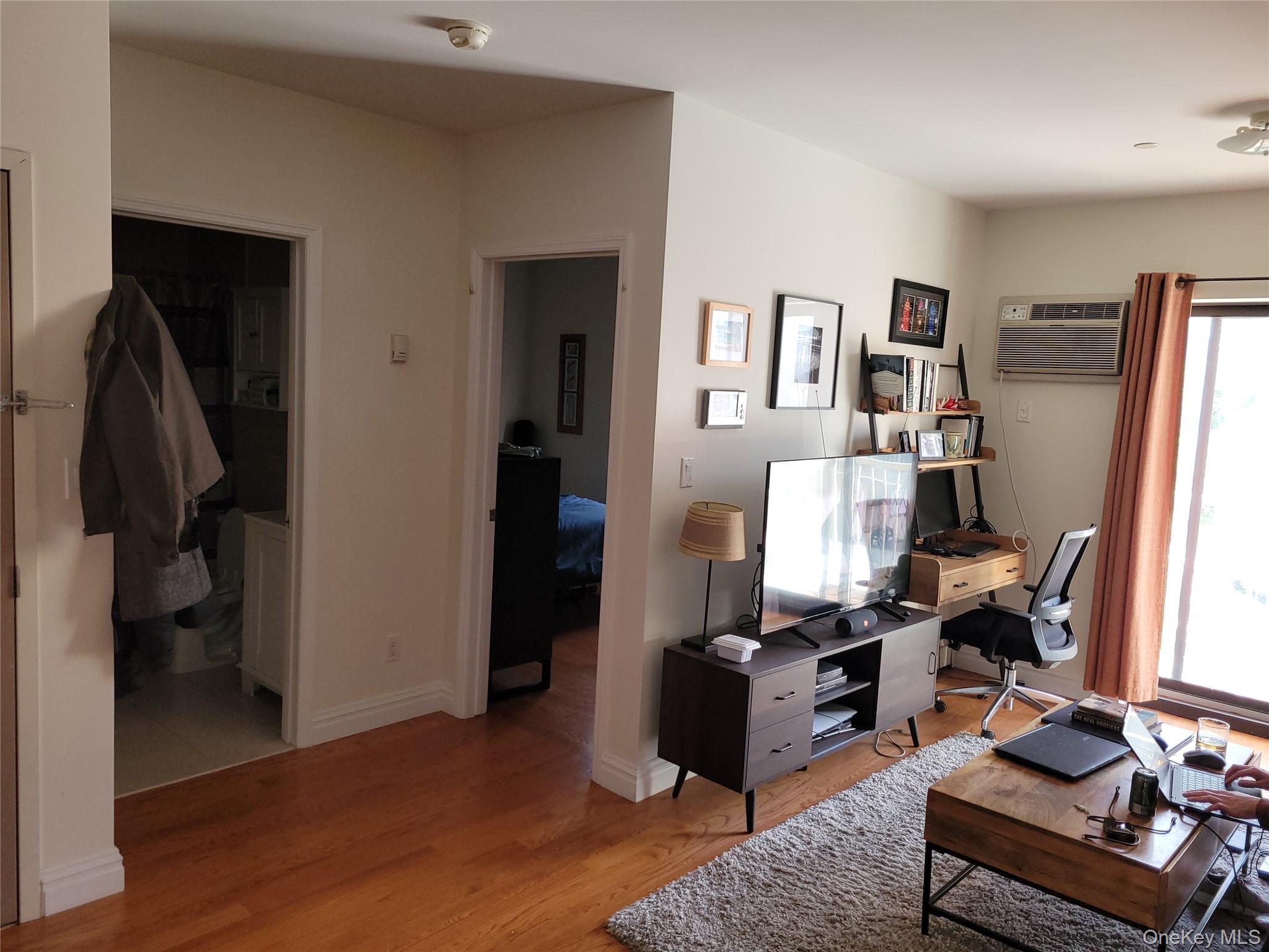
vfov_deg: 53.1
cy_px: 476
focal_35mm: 26
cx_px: 634
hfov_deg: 67.3
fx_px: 953
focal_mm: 5.4
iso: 100
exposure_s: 1/40
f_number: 1.8
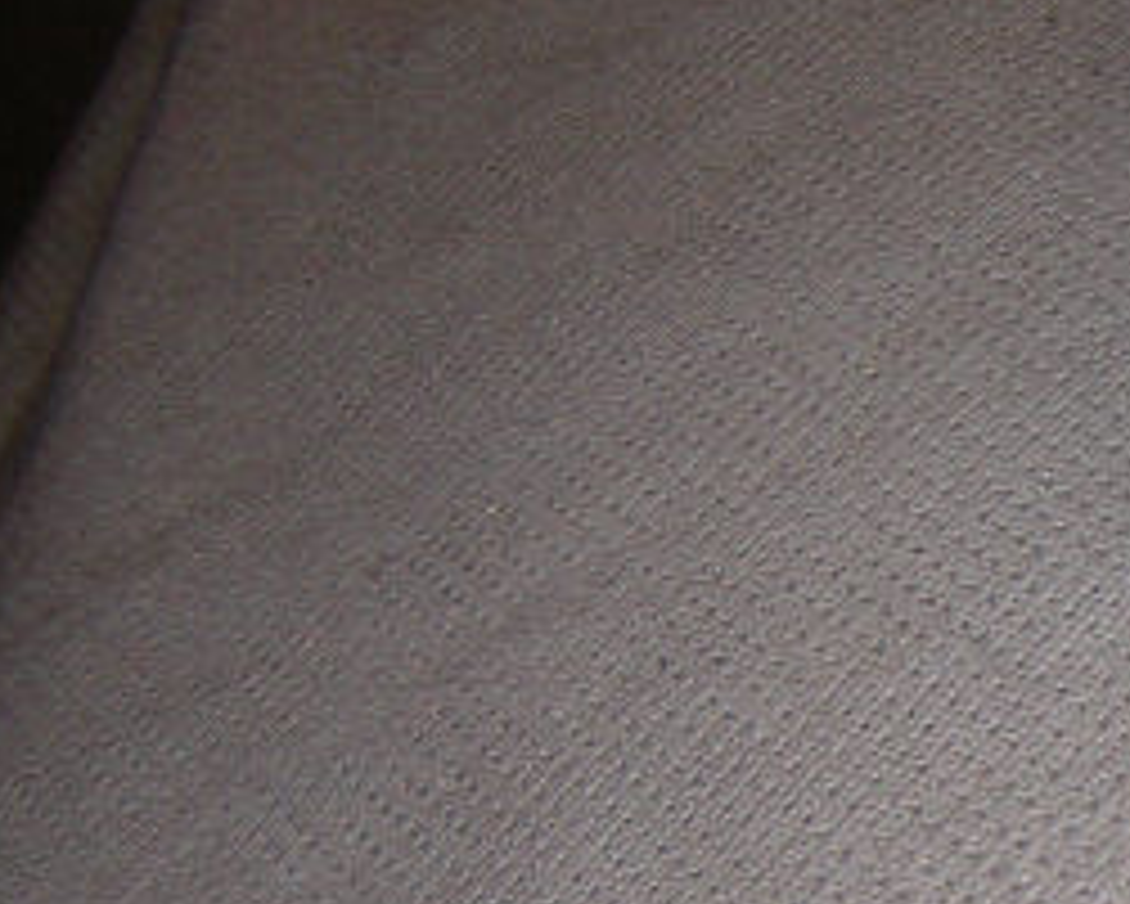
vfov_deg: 13.6
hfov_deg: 16.1
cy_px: 908
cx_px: 1526
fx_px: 3747
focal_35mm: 112
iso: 100
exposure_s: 1/60.1
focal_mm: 4.7
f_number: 2.6
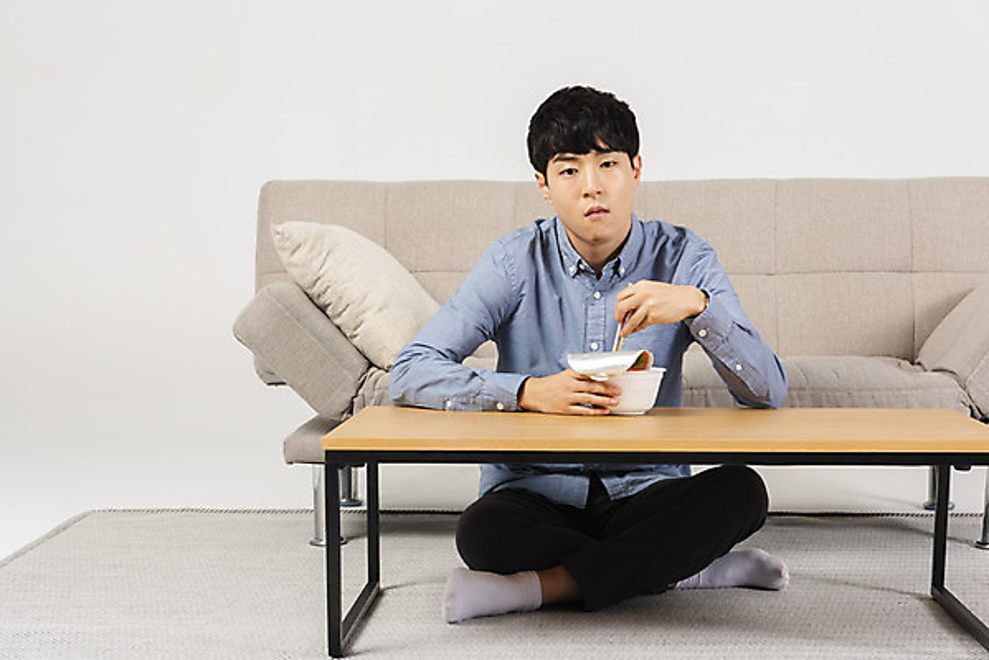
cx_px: 494
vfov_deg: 19.5
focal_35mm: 70
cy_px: 330
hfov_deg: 28.8
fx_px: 1924
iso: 100
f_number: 13
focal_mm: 70
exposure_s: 1/125
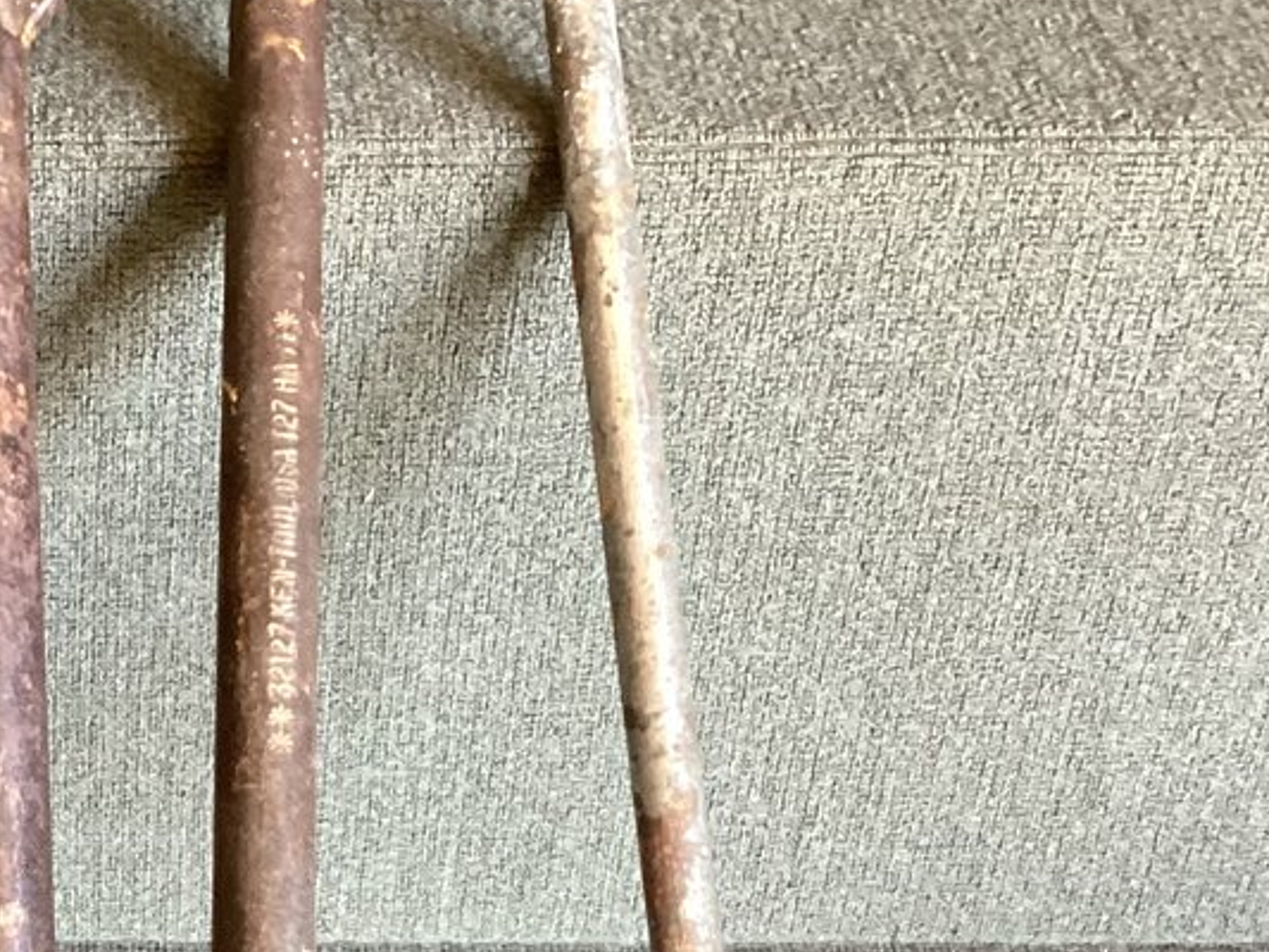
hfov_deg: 21.2
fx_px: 3227
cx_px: -104
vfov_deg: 16.2
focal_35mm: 88
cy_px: 1127
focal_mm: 3.3
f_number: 2.4
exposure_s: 1/50
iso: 250
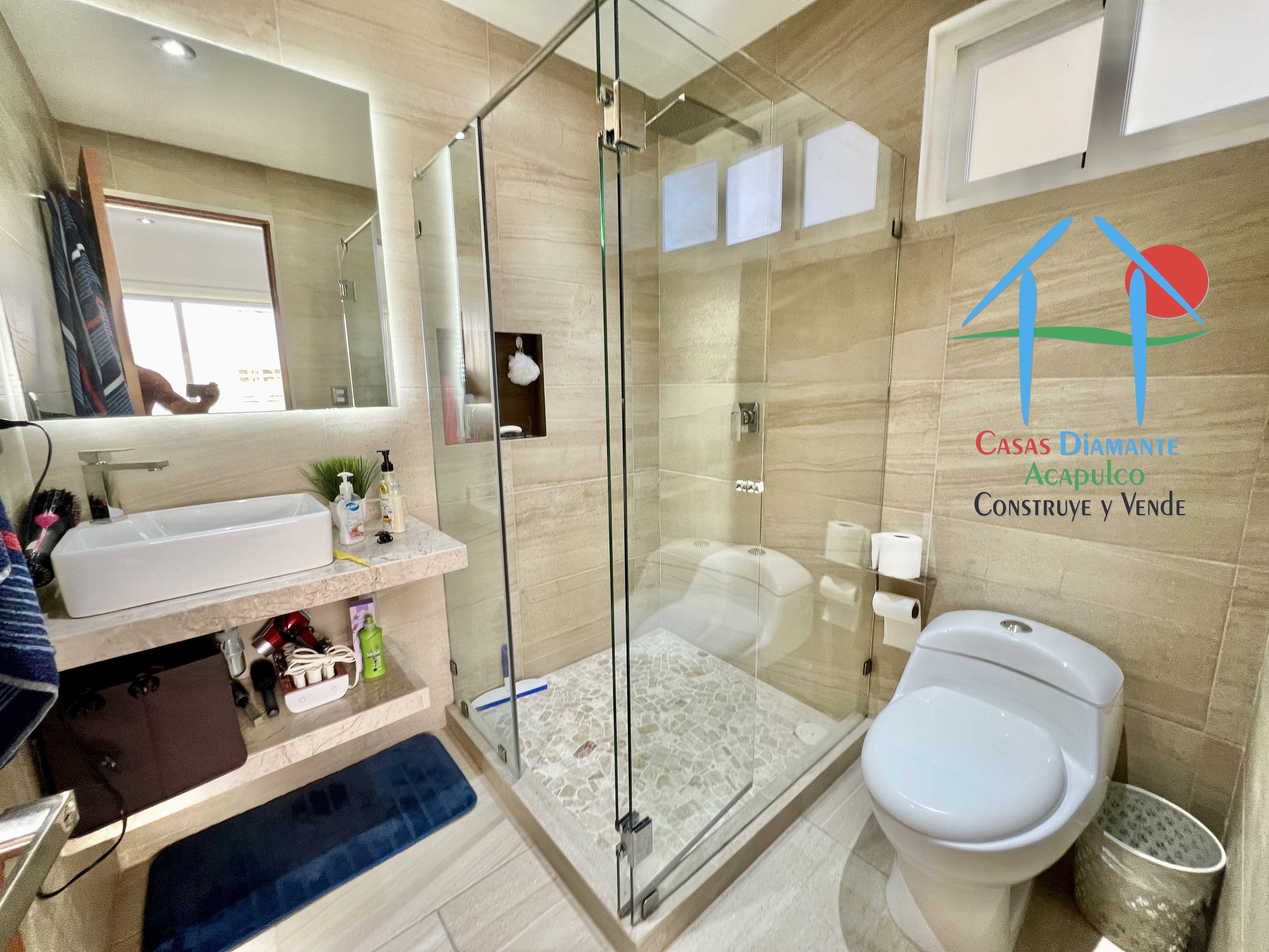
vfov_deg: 89.9
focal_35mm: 13
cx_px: 634
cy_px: 476
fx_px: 477
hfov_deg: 106.2
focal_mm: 1.57
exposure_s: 1/30
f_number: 1.8
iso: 64
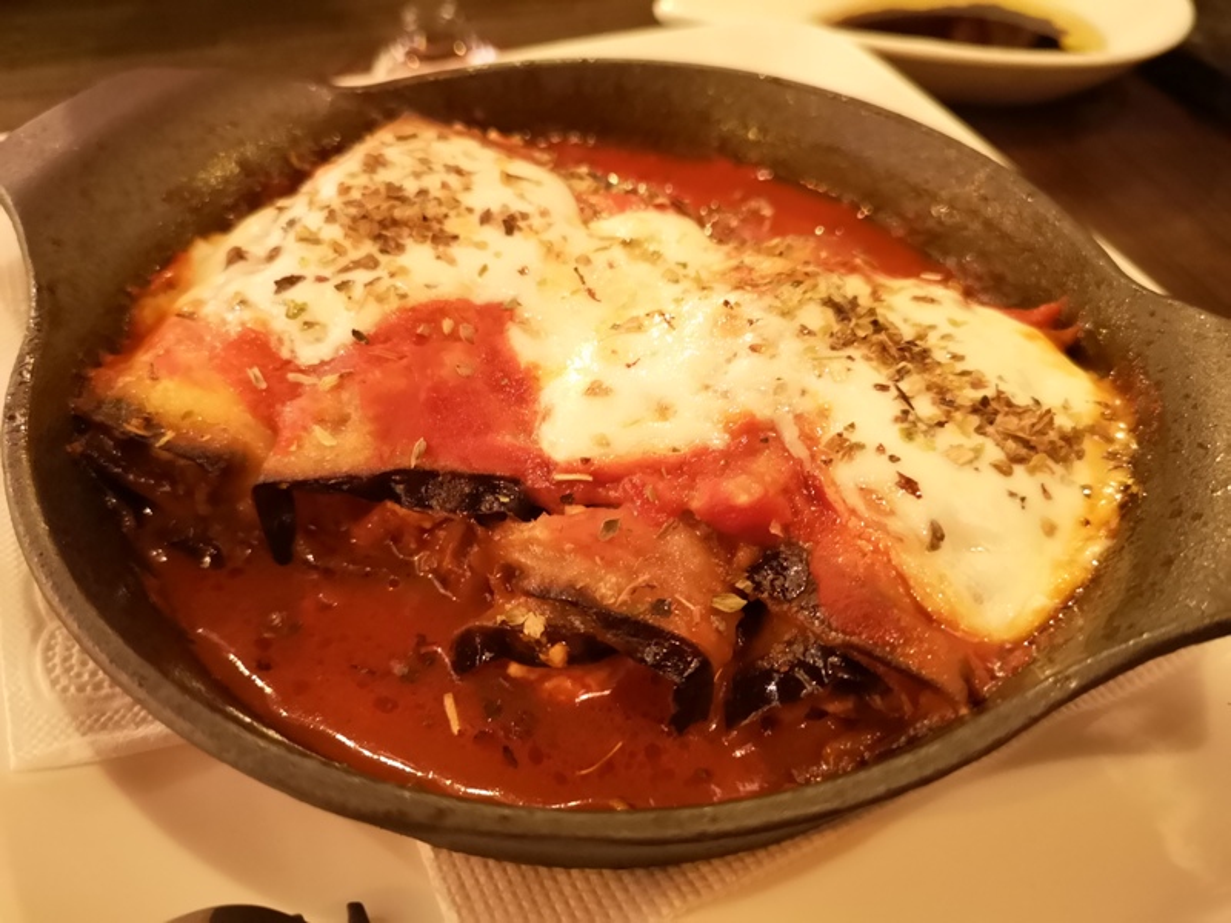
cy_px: 462
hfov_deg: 65.3
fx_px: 960
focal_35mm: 27
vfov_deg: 51.4
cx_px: 616
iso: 1600
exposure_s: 1/17.1
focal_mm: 3.95
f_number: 1.8
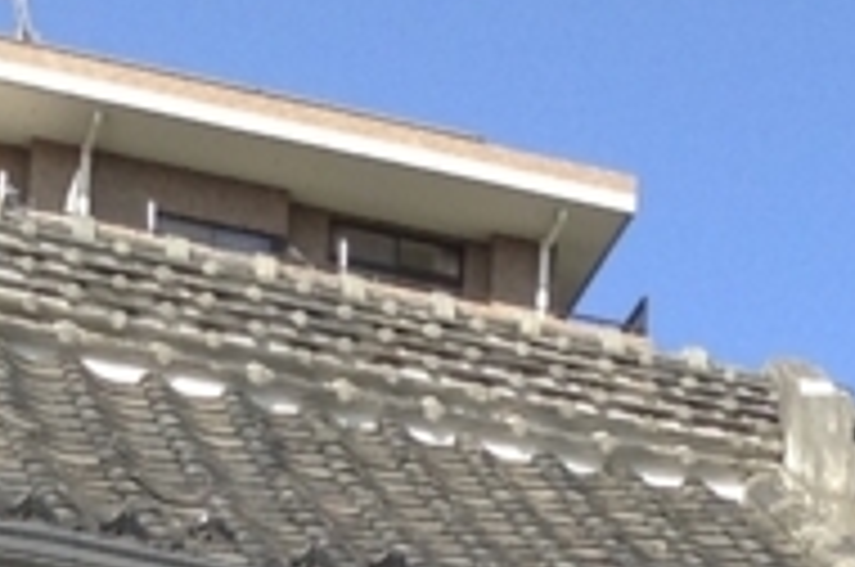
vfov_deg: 6.9
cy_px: 1514
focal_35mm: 185
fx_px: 4386
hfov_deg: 10.8
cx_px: 1184
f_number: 2.4
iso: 25
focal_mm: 3.3
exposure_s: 1/610
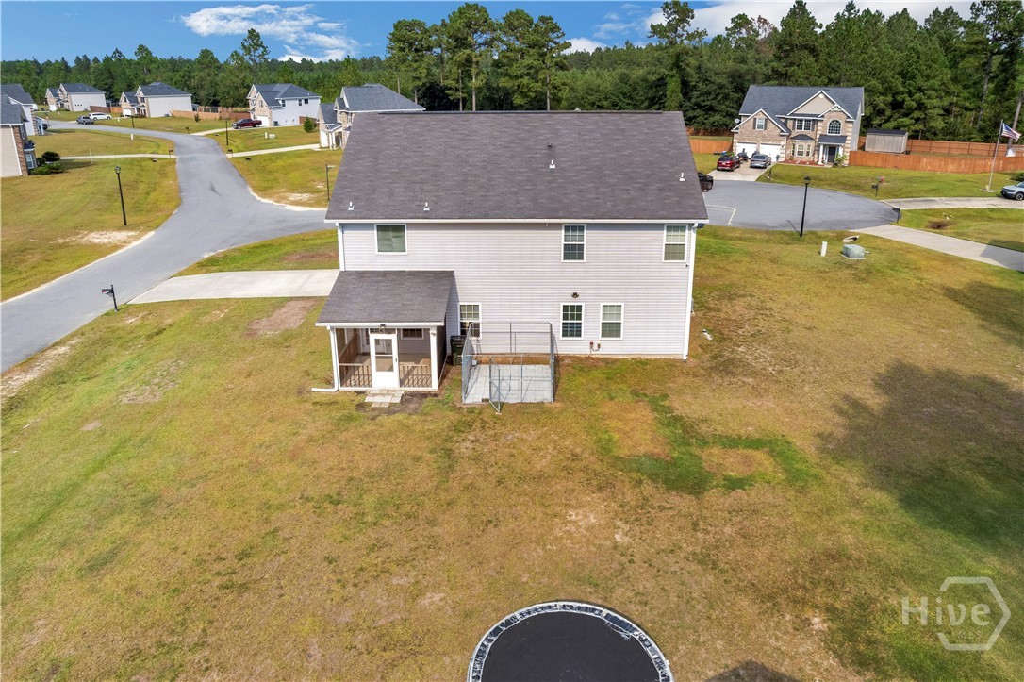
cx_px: 512
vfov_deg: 57.2
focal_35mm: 22
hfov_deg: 78.6
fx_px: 625
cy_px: 341
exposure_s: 1/1250
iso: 110
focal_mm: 8.38
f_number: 2.8
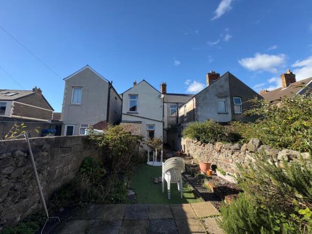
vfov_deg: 85.7
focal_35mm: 14
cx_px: 156
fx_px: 126
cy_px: 117
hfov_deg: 102.1
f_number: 2.2
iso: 40
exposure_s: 1/749
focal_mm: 2.22
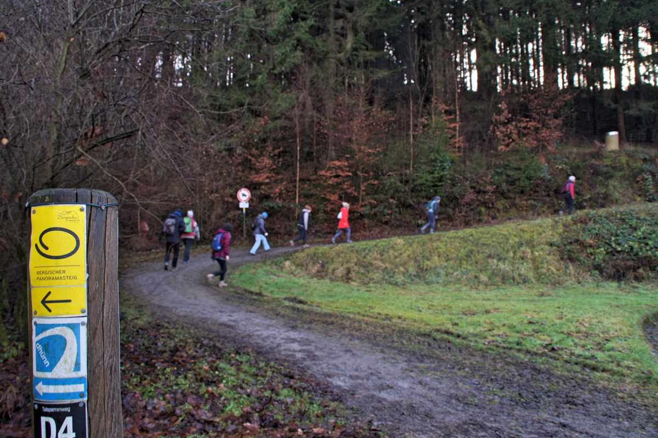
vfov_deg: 47.9
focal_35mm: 27
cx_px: 329
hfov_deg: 67.4
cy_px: 219
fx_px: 493
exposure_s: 1/30
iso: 100
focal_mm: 18
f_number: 6.3
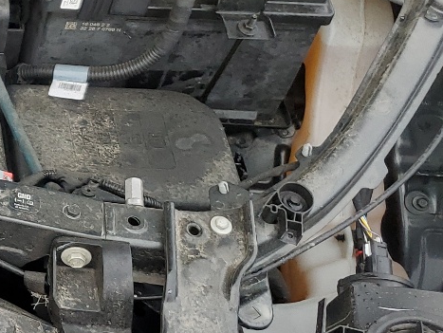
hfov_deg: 18.9
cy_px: 50
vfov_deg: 16.5
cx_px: -255
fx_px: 1140
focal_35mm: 89
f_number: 1.5
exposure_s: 1/256
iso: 50
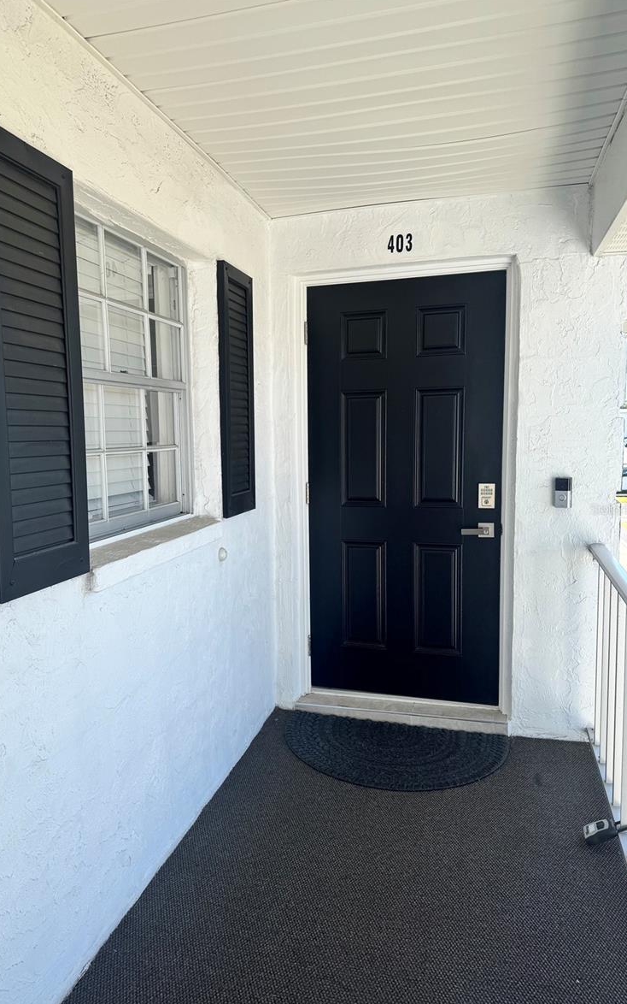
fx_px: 711
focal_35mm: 26
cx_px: 267
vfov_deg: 70.4
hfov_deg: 47.5
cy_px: 509
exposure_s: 1/1172
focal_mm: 6.76
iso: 80
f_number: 1.78
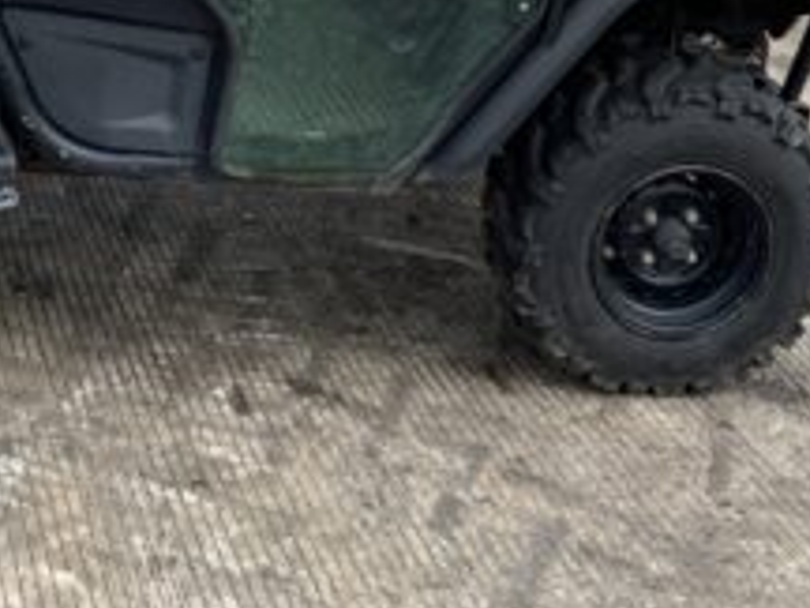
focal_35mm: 86
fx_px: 2012
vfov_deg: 16.1
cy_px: -214
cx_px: 176
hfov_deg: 22.5
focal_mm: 3
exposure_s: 1/149
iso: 16
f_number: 1.8
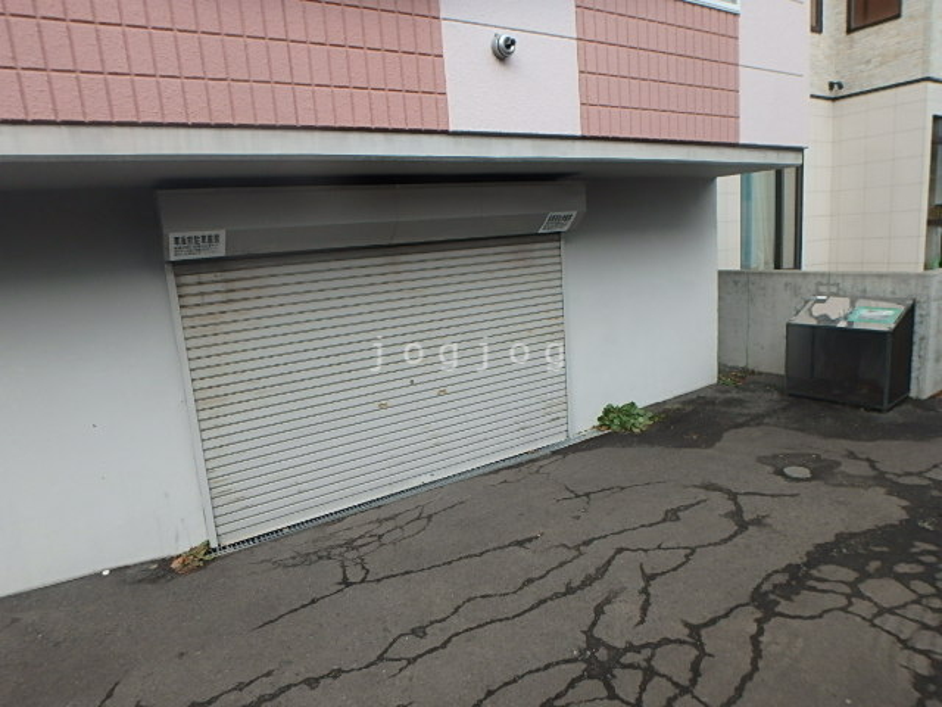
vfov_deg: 63.4
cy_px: 354
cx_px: 471
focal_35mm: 21
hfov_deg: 79.0
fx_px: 571
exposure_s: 1/60
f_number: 3.5
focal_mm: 3.7
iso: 125
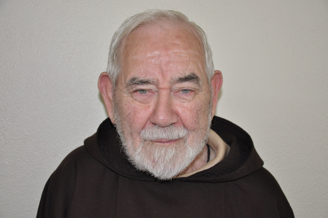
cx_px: 164
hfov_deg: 35.1
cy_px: 109
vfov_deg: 23.7
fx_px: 519
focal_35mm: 57
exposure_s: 1/60
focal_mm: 38
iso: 800
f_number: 4.5
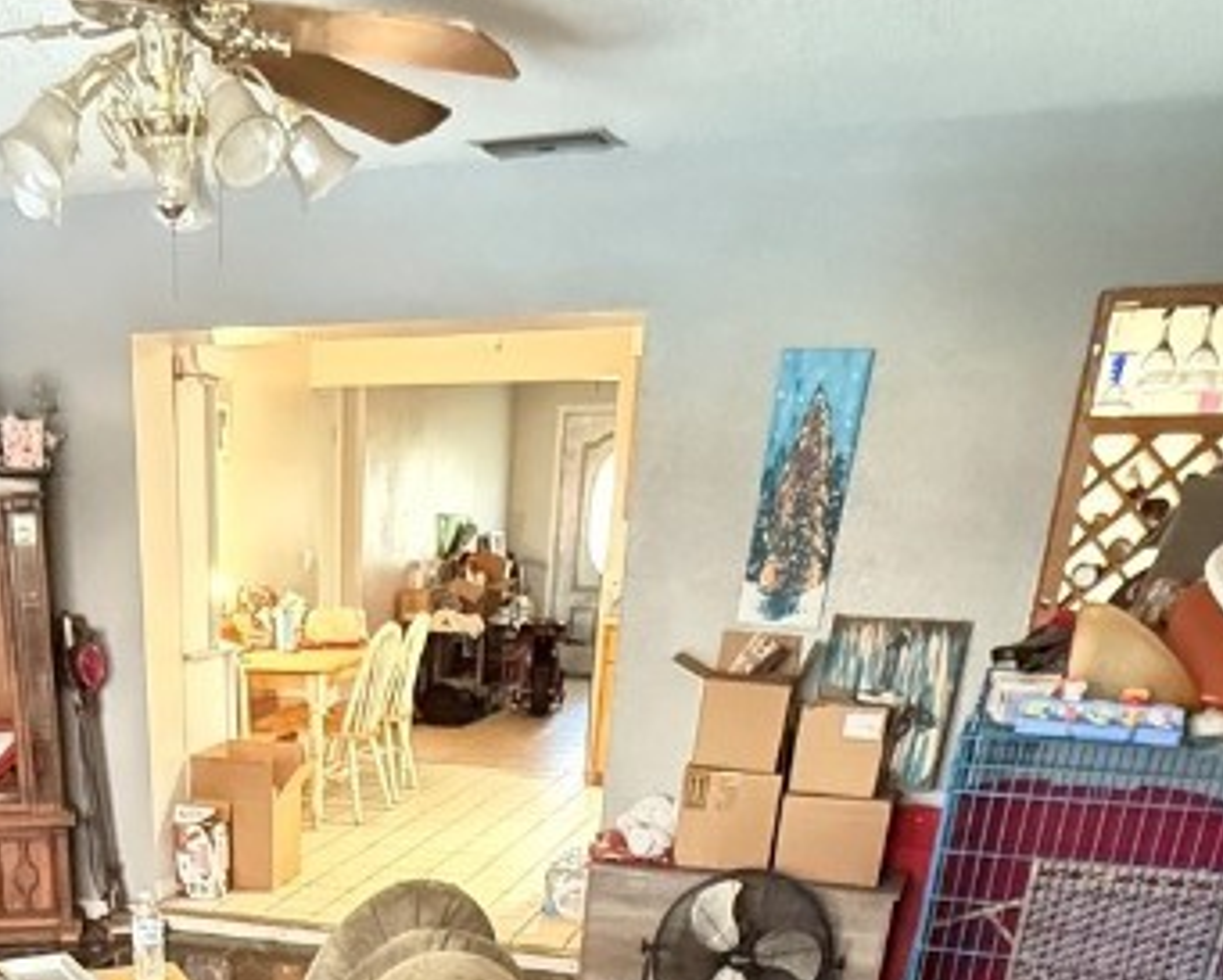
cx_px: 269
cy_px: 1235
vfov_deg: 30.0
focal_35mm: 41
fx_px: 1484
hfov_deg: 43.0
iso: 2500
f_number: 2.2
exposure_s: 1/24
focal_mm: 2.22
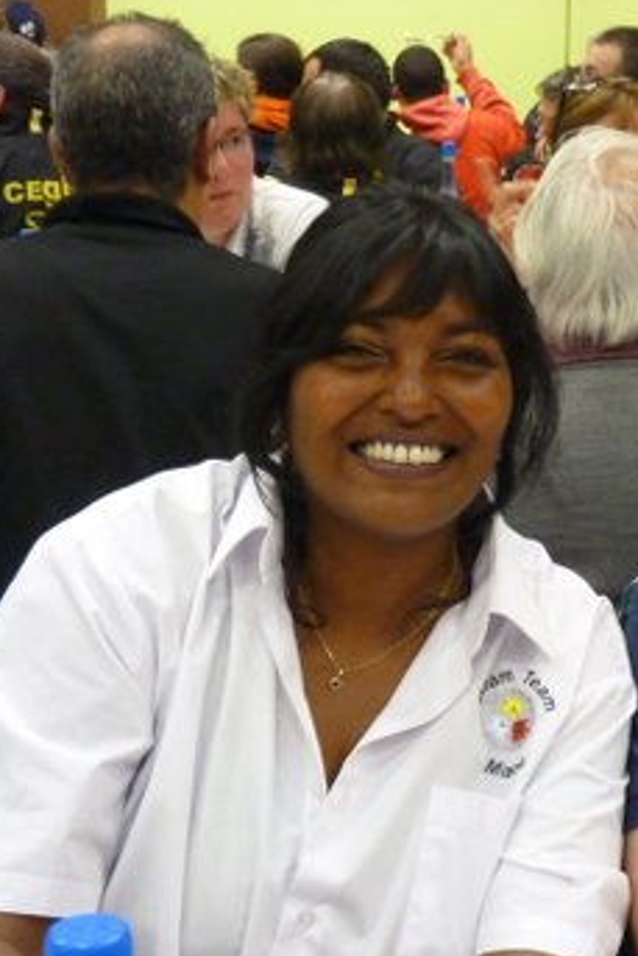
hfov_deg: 16.8
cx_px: 607
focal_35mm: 80
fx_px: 2124
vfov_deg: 25.4
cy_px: 485
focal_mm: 9.8
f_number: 3.2
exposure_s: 1/40
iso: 800
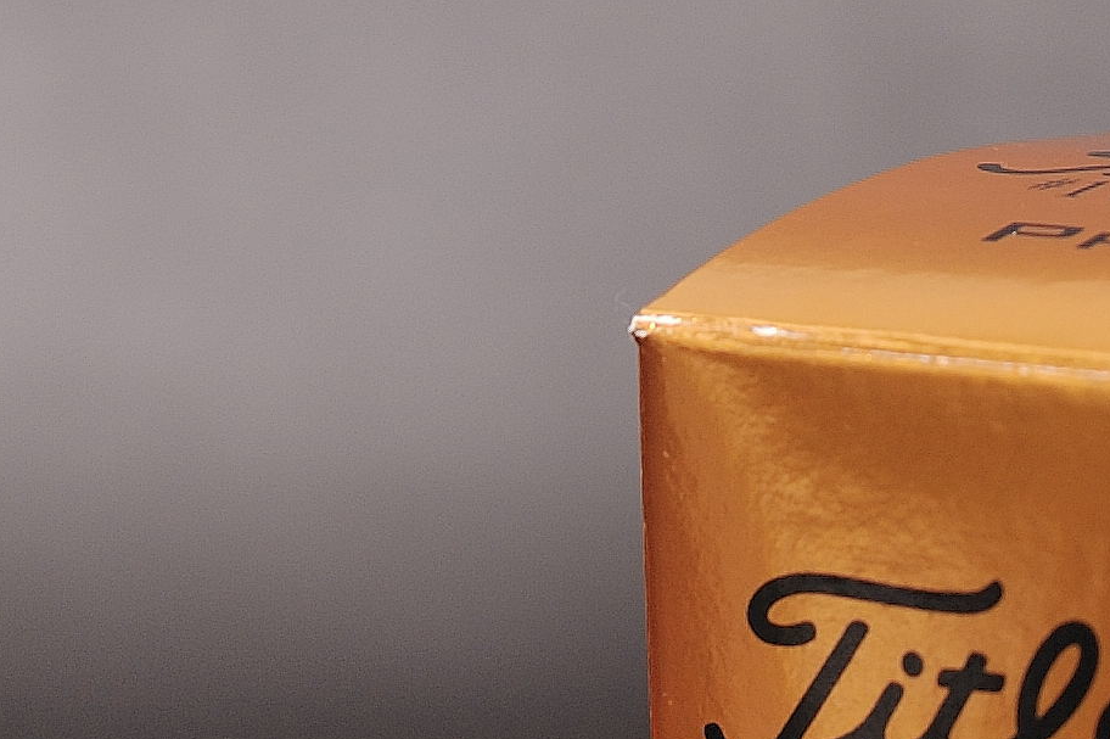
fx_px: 8628
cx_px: 745
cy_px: 1681
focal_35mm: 280
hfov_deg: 7.4
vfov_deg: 4.8
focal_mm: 60
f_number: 9
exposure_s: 1/2.5
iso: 200
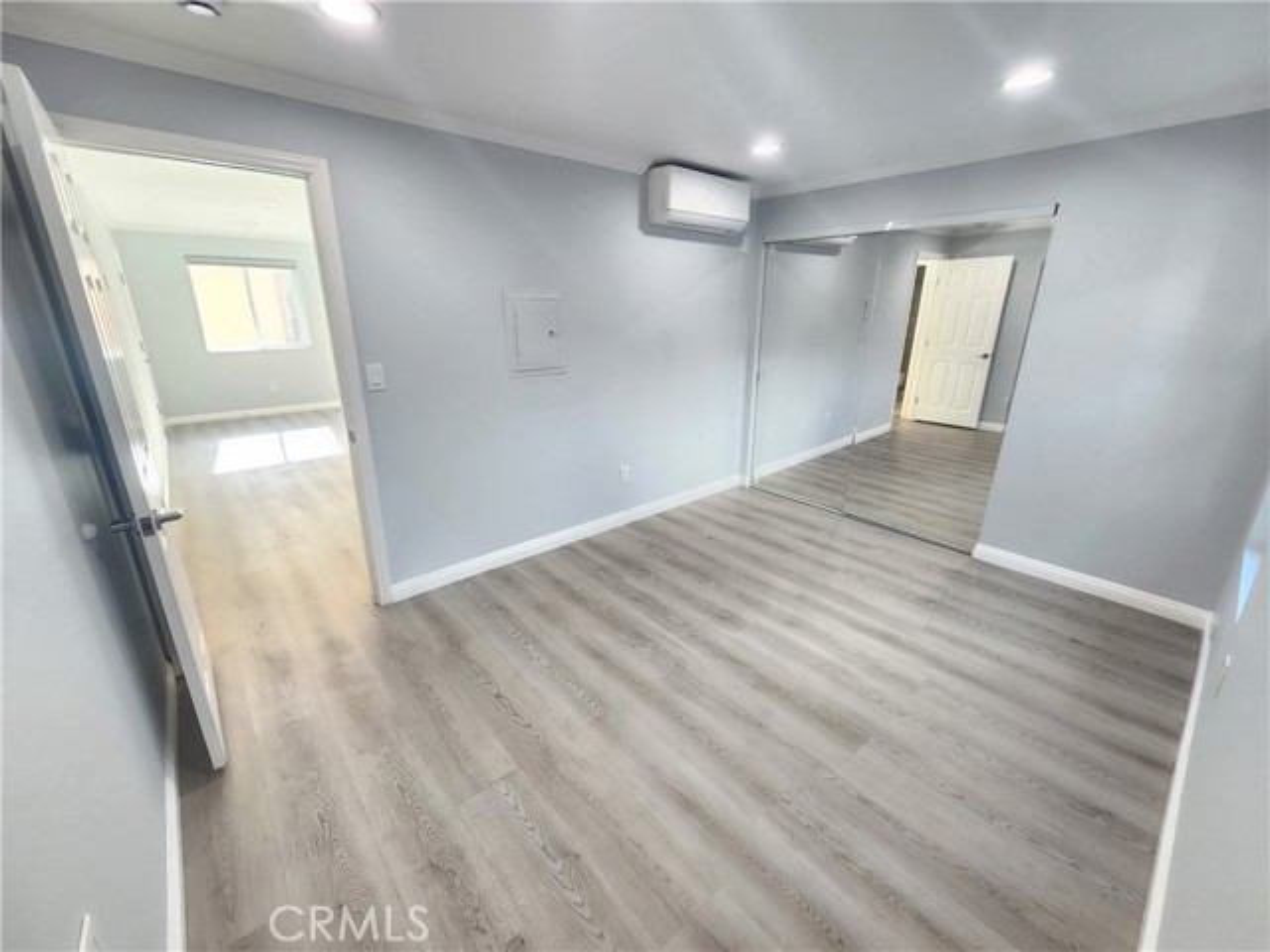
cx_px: 635
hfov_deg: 106.2
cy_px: 476
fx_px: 477
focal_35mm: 13
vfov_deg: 89.9
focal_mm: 2.2
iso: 250
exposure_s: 1/60
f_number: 2.2
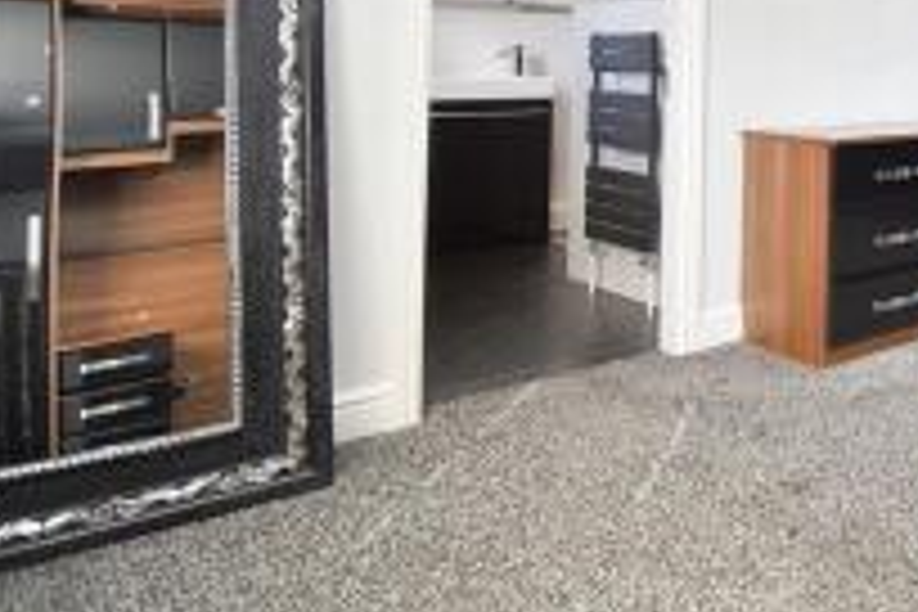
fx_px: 892
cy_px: 34
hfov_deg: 44.0
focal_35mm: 35
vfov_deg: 35.1
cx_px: 972
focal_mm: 10
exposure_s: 1/15
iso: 140
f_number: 4.5
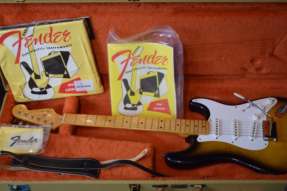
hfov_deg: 32.4
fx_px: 494
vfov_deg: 21.9
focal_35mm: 62
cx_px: 158
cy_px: 91
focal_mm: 34
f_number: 4.5
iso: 1800
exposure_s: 1/60
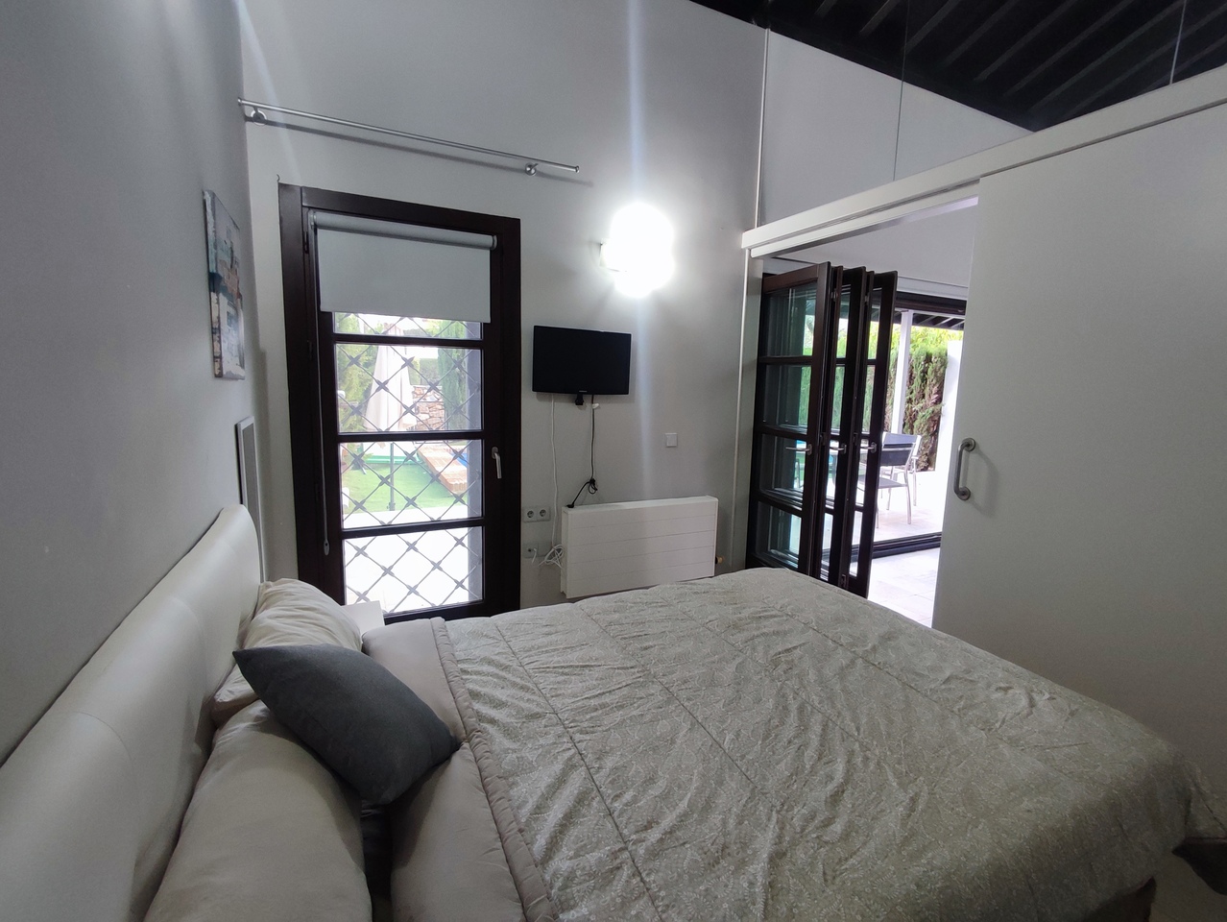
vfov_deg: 78.2
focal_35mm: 16
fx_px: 567
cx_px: 614
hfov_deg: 94.5
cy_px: 461
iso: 189
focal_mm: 1.65
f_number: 2.2
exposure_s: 1/60
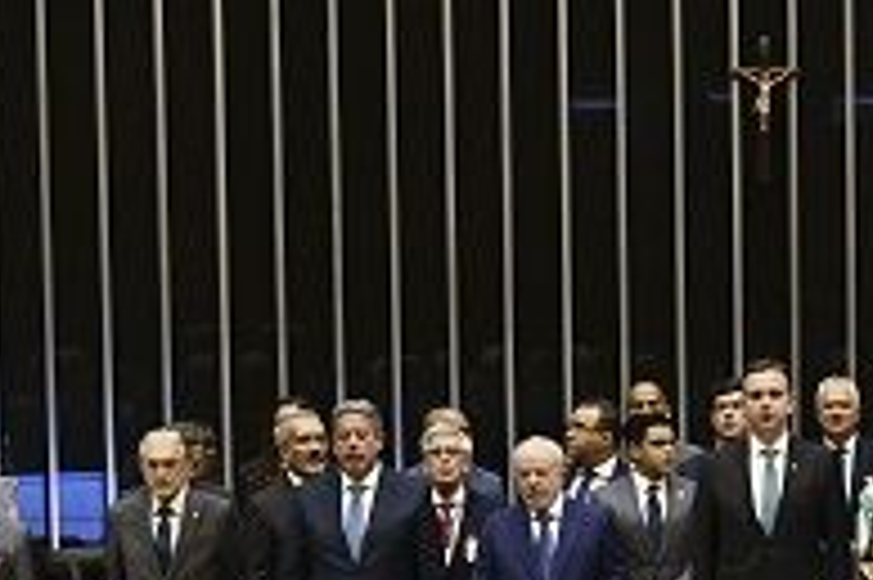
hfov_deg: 10.4
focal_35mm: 196
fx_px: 4749
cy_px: 629
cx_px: 810
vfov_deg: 7.0
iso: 2500
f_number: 5
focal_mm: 85
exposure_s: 1/80
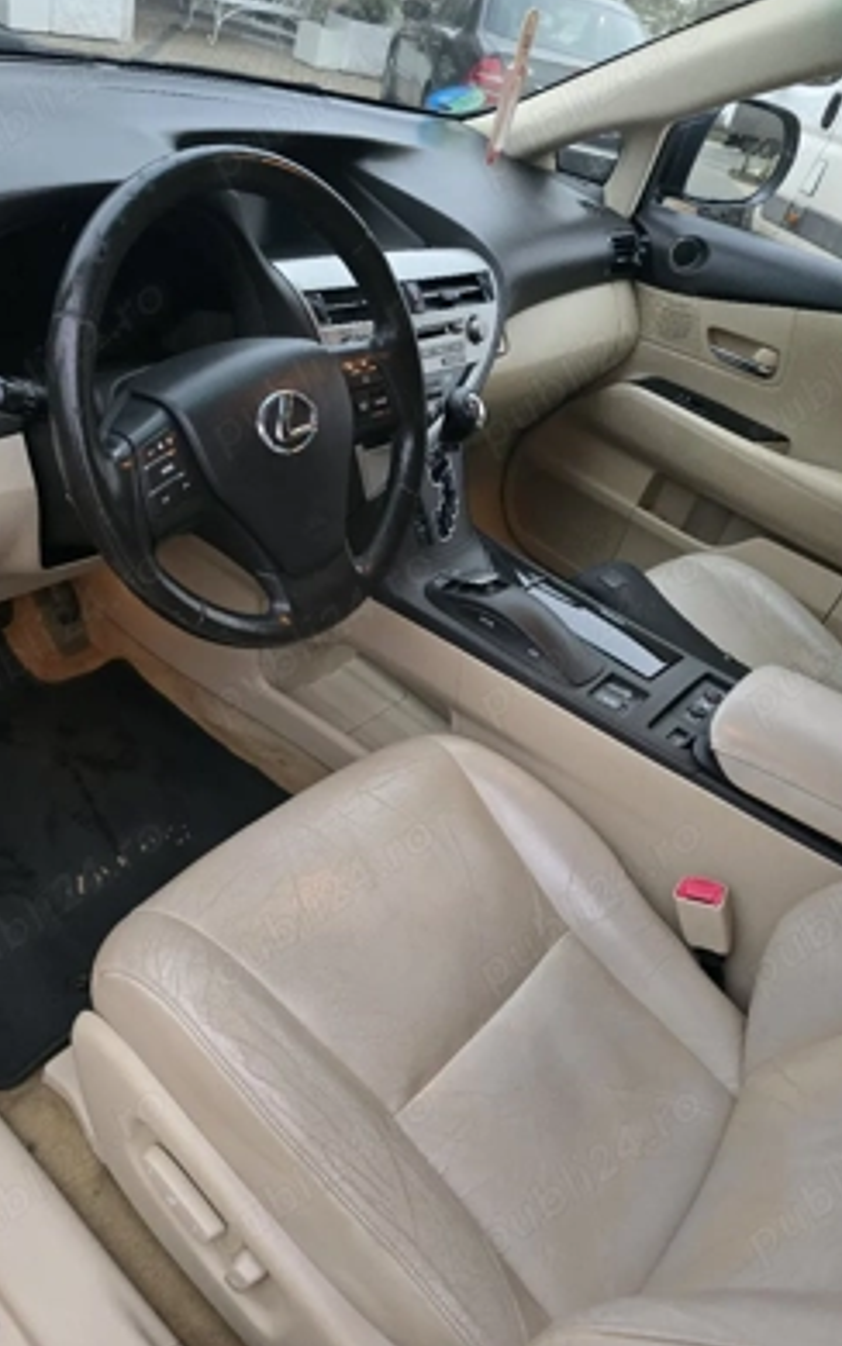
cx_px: 390
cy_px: 676
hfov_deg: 49.3
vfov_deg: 72.5
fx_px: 917
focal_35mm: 25
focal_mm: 6.3
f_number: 1.7
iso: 1250
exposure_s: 1/100
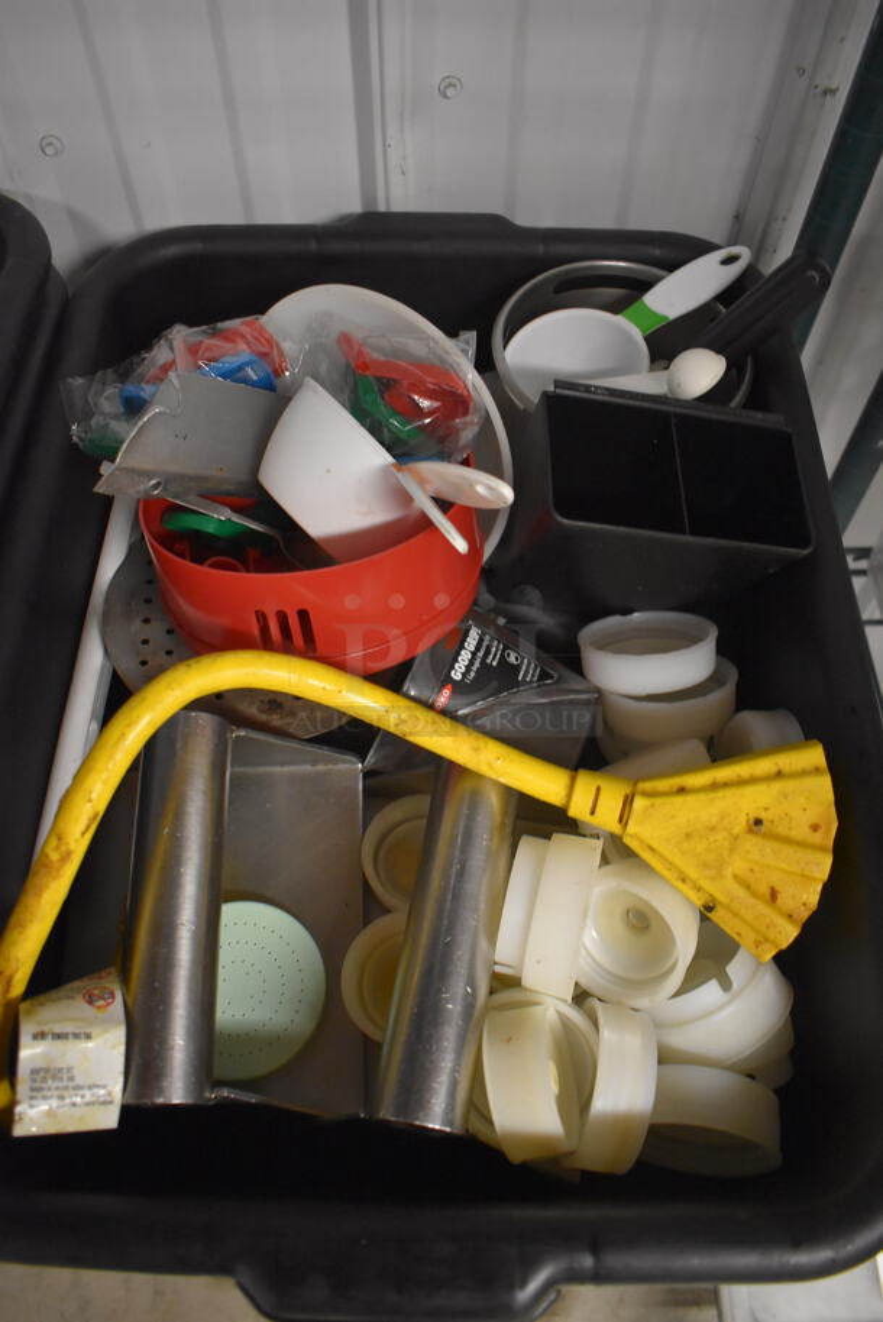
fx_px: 992
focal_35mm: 27
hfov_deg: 48.0
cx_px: 442
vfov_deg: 67.3
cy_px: 661
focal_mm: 18
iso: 3200
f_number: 3.5
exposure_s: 1/125
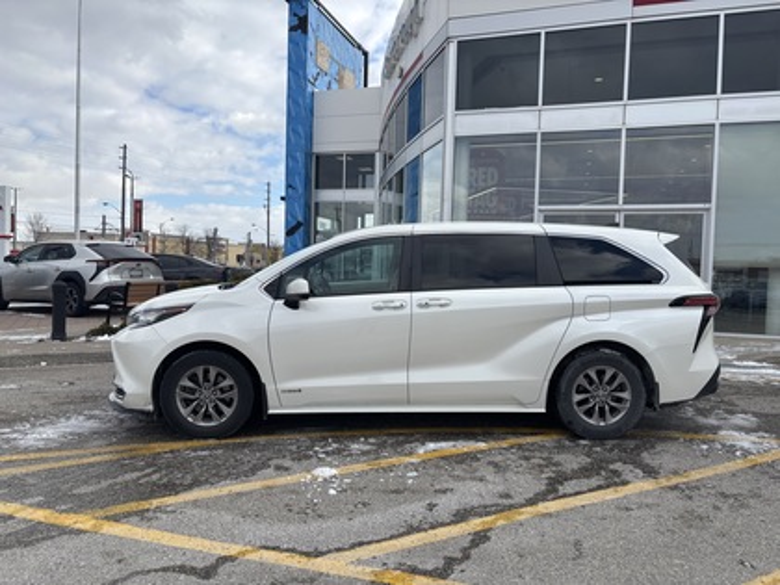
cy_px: 292
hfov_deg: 67.3
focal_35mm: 26
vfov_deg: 53.1
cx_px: 390
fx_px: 586
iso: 50
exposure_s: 1/3205
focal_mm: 5.96
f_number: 1.6
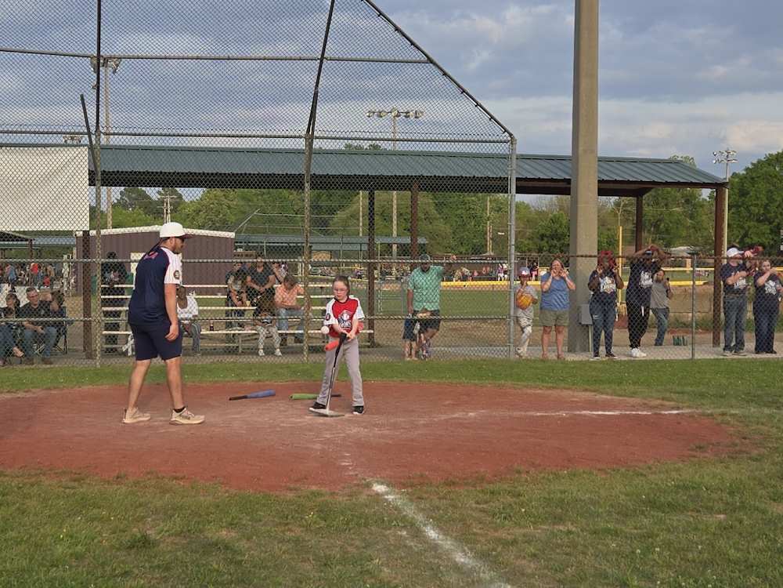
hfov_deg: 73.9
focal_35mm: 23
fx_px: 520
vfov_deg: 58.9
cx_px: 392
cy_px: 294
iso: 25
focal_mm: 5.4
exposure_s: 1/709
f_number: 1.8
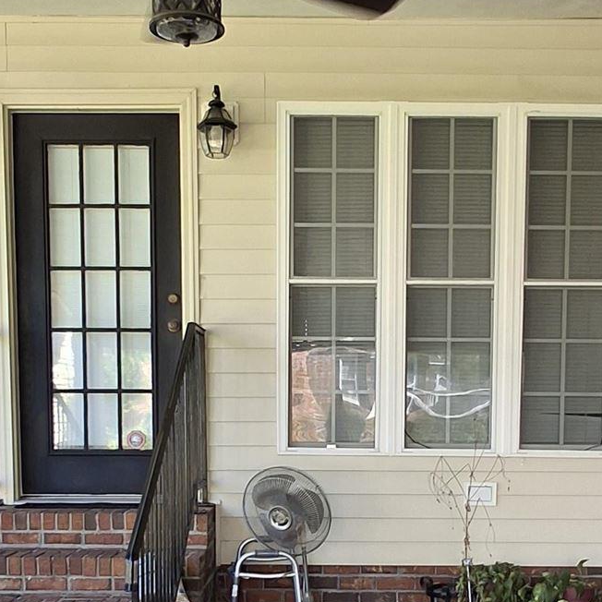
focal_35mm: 50
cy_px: 510
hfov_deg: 34.0
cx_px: 322
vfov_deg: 32.7
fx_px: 984
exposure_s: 1/100
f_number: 2.2
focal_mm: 1.64
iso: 40
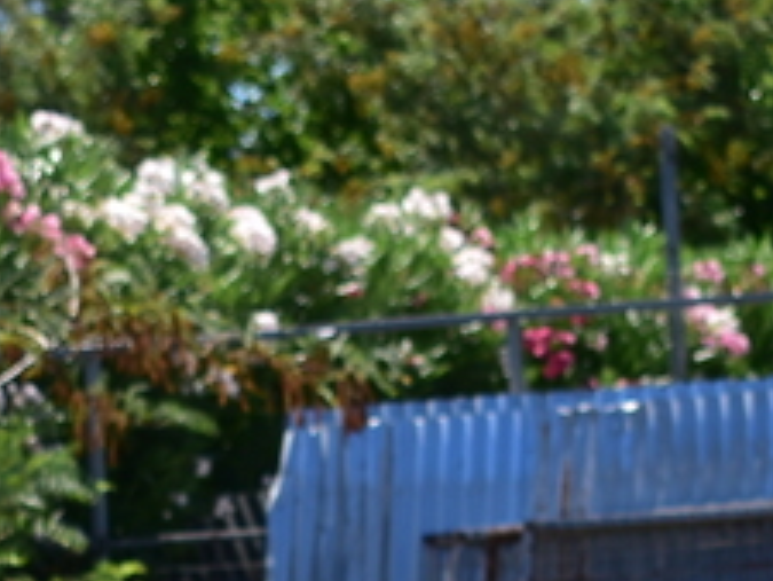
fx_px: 5474
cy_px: 1179
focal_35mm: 245
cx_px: 213
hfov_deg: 8.1
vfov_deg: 5.9
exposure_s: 1/640
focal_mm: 34
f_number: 4.5
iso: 100
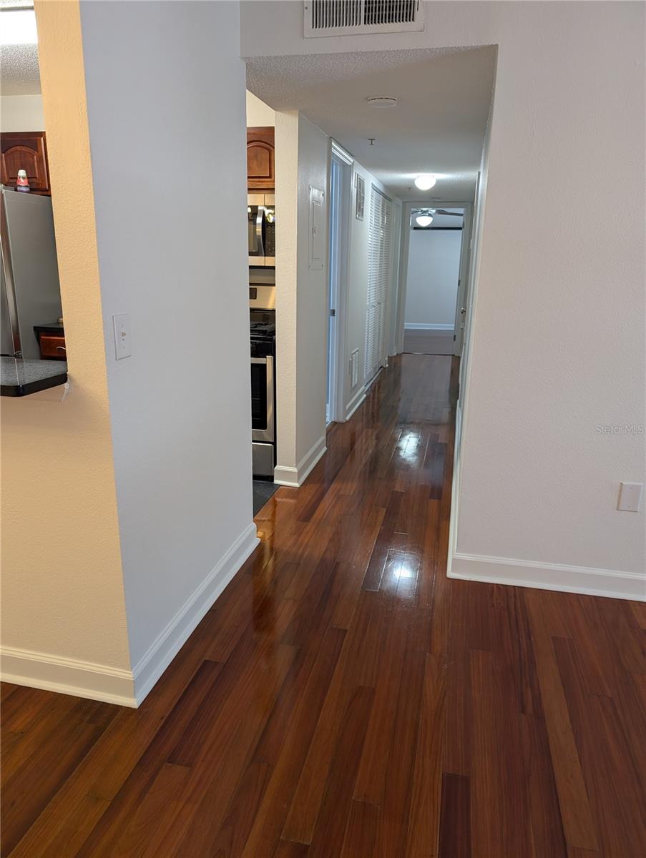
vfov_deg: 71.5
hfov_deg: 56.9
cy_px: 429
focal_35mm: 24
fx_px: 596
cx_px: 323
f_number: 1.68
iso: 238
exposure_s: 1/120
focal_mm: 6.9
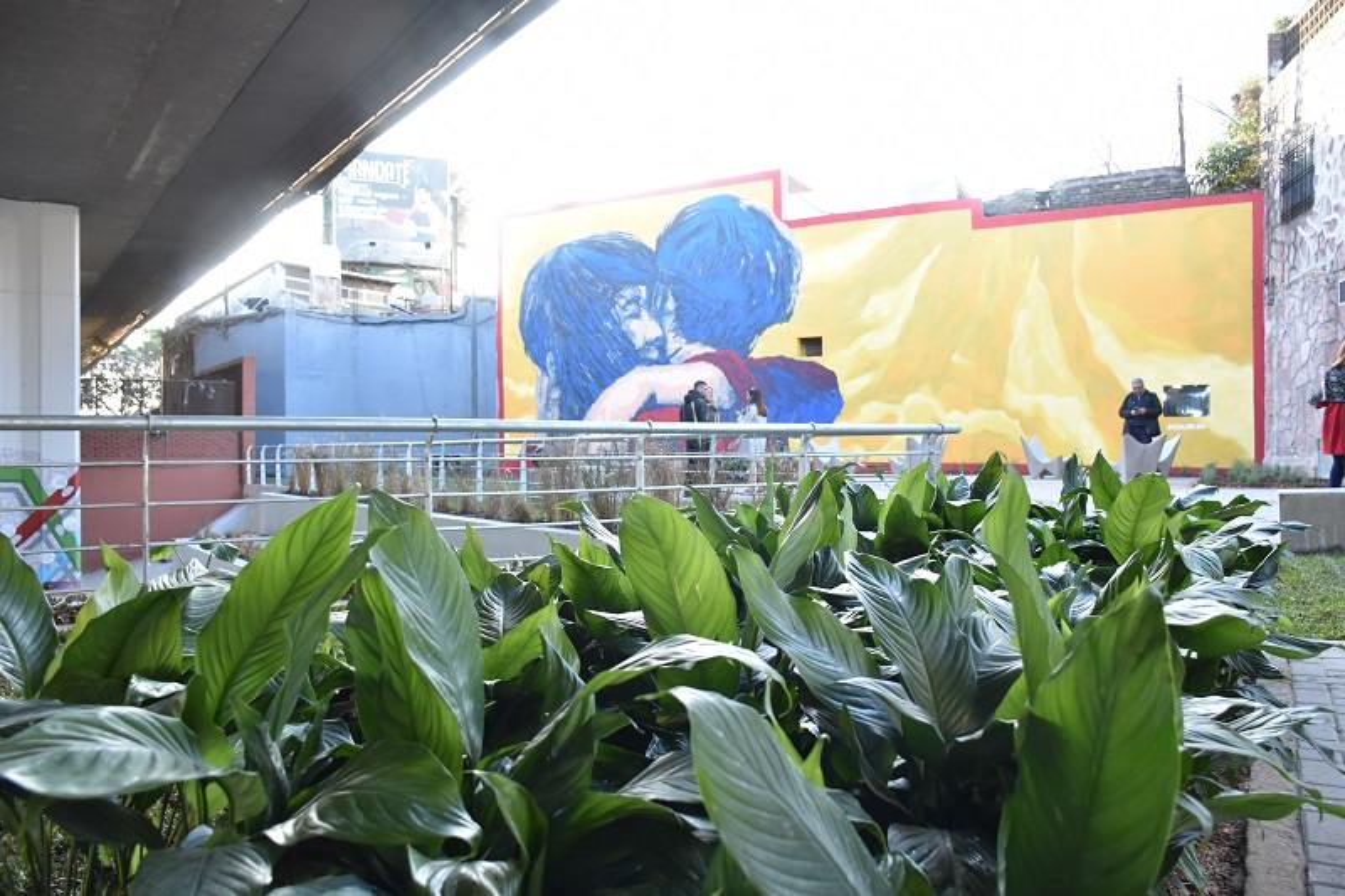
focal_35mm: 27
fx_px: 1008
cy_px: 448
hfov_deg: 67.4
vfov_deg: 47.9
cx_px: 672
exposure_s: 1/80
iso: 400
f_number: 5
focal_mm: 18
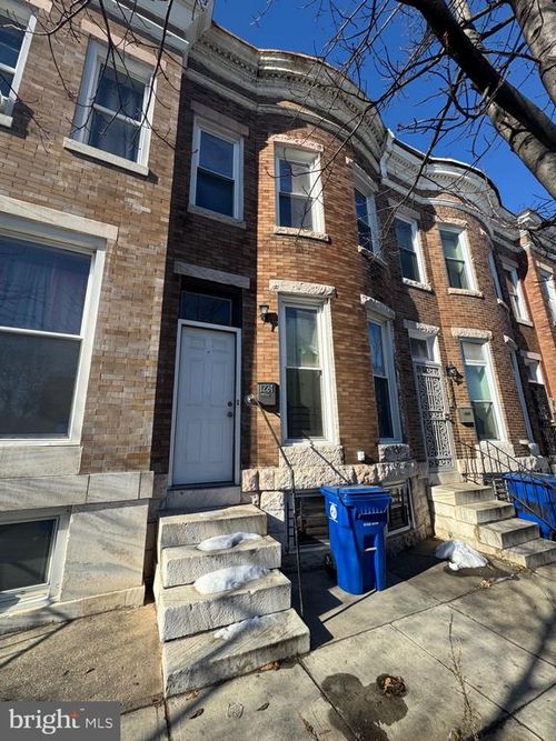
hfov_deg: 85.7
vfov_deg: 102.1
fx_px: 300
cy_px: 370
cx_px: 278
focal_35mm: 14
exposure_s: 1/1346
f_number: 2.2
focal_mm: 2.22
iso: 50
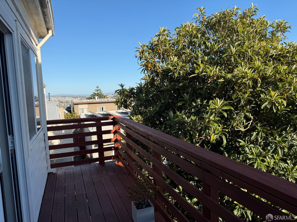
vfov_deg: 56.8
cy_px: 111
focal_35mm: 24
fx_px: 206
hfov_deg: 71.6
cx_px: 148
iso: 80
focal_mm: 6.76
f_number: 1.78
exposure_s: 1/2611
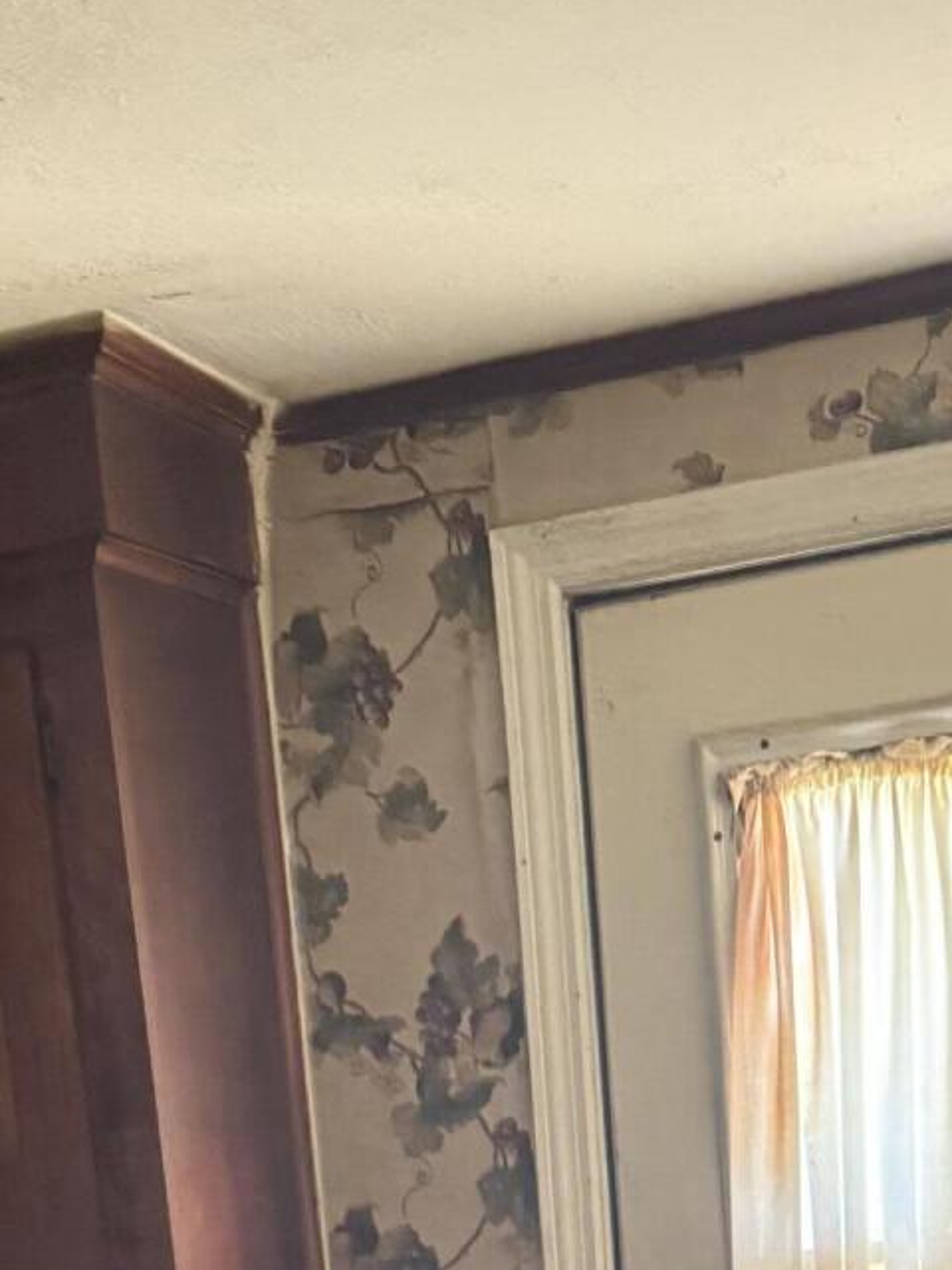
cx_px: 186
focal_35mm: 75
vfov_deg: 22.5
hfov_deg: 19.4
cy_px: 1752
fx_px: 2750
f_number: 1.78
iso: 800
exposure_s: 1/60
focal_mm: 6.76
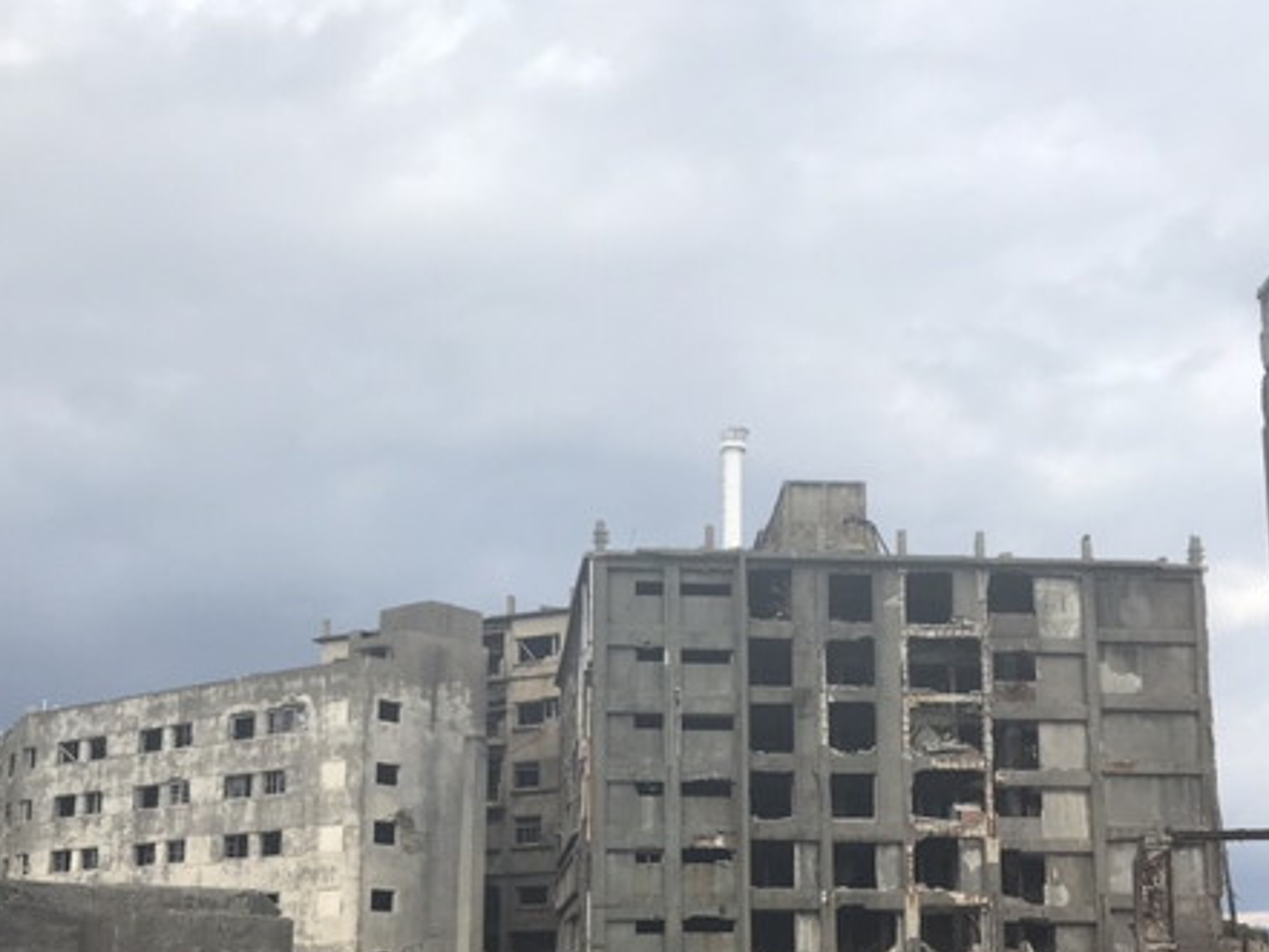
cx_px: 659
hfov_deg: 40.4
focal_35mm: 47
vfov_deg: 30.4
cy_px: 706
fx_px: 1723
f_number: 1.8
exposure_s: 1/2457
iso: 20
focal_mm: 3.99
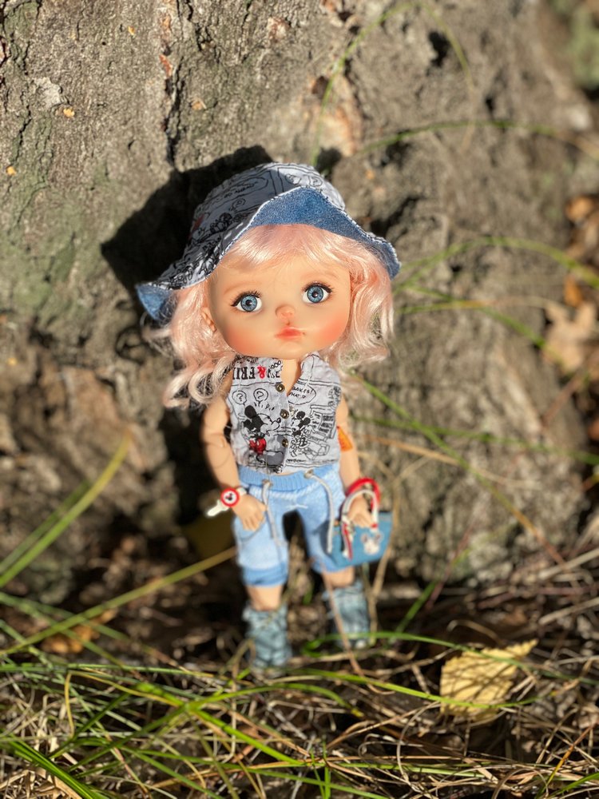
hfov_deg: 28.0
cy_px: 400
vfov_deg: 36.8
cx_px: 300
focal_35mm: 52
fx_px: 1200
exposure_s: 1/761
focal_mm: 6
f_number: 2
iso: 20
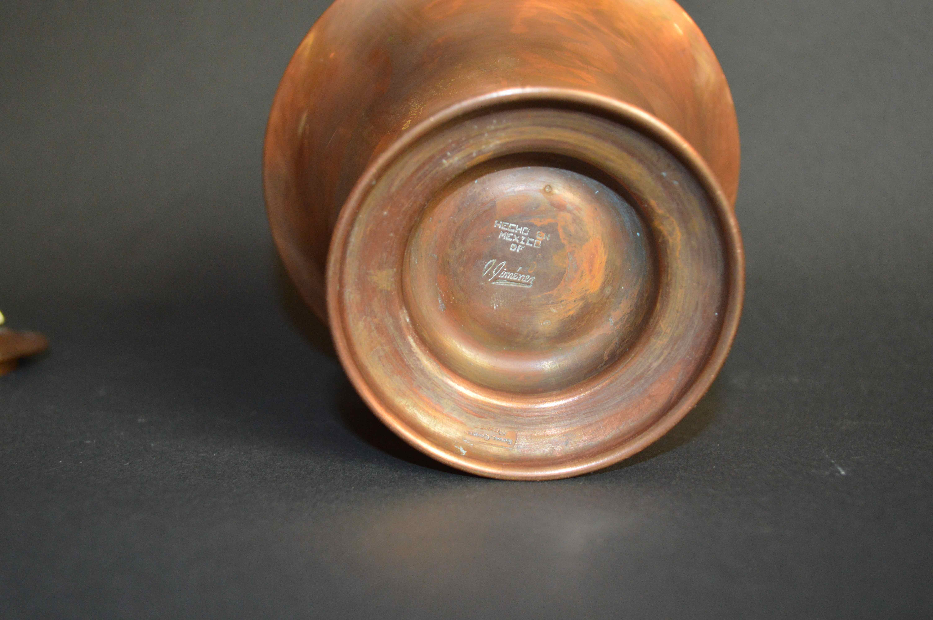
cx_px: 466
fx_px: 1243
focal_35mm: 48
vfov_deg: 28.0
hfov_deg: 41.1
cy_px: 310
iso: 1800
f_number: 4.8
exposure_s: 1/60
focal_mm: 32
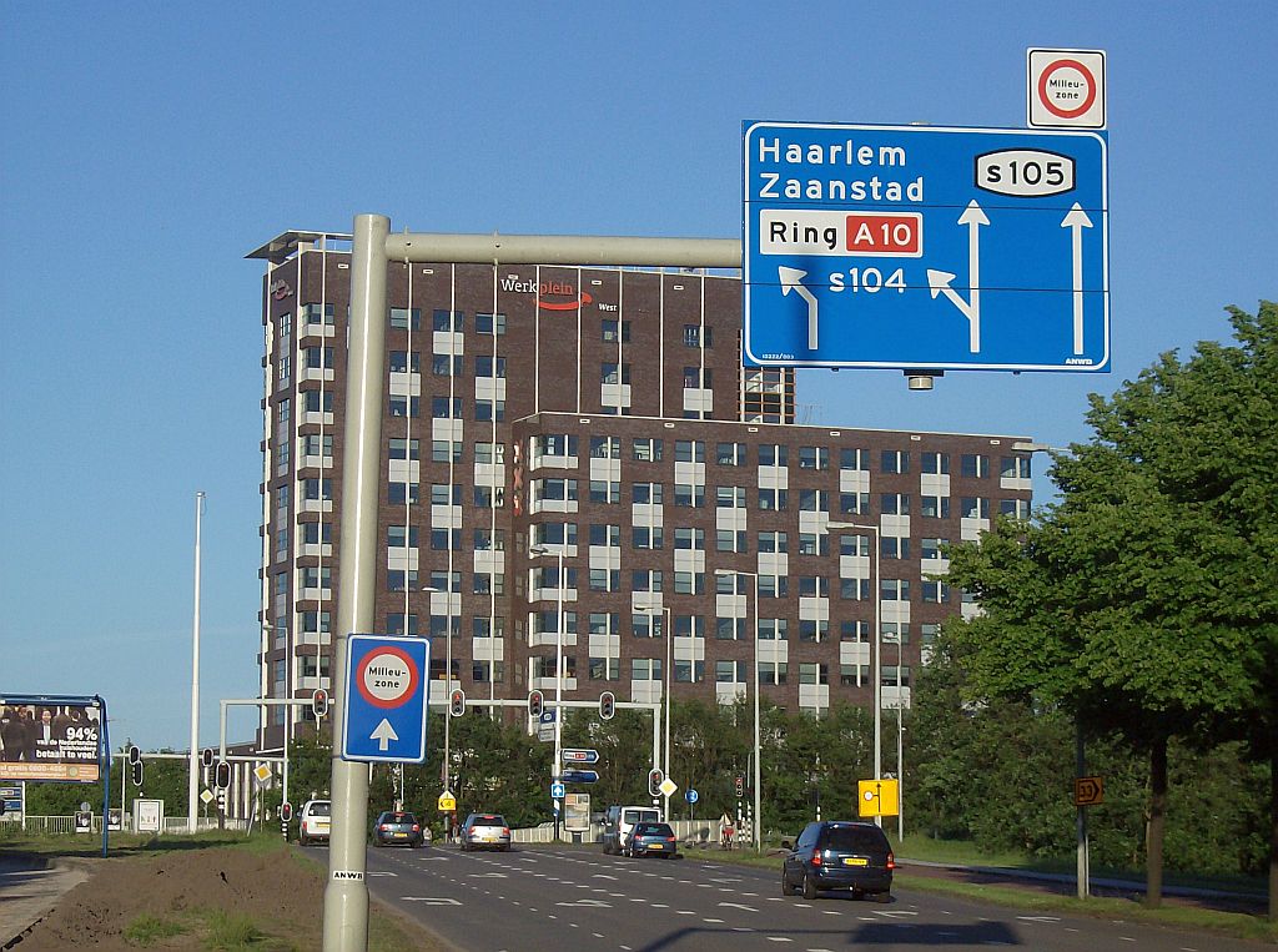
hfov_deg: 18.3
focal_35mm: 108
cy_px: 476
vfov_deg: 13.7
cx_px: 639
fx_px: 3978
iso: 100
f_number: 7.8
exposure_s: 1/329
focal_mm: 18
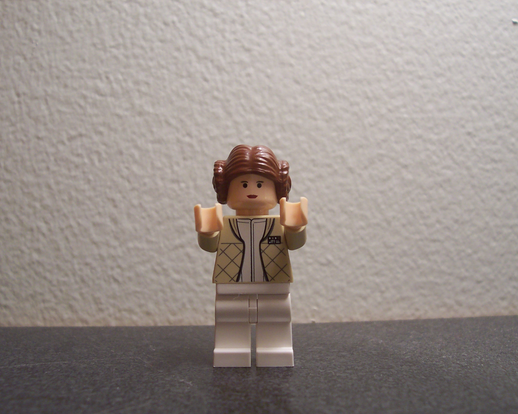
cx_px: 249
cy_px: 209
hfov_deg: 46.8
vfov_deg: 38.2
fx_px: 598
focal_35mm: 39
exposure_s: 1/30
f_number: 2.8
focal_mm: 5.6
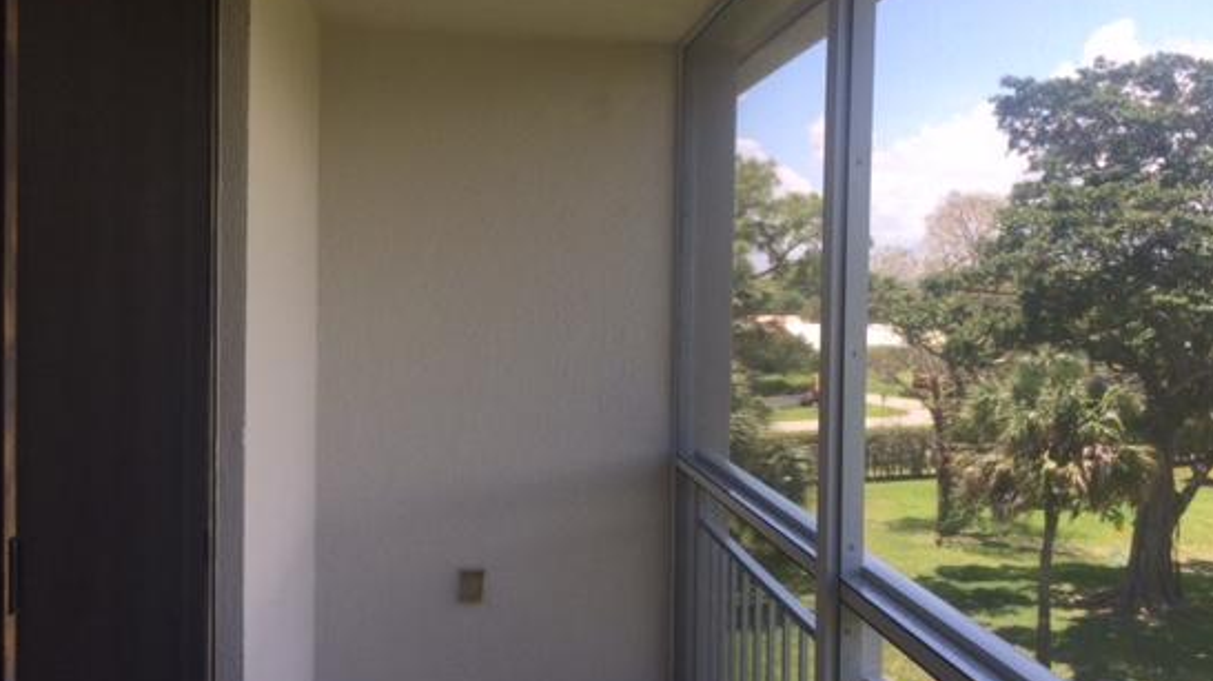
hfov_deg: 54.0
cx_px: 659
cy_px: 324
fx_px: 1189
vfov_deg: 31.9
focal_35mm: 37
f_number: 2.2
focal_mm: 4.15
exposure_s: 1/451
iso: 32
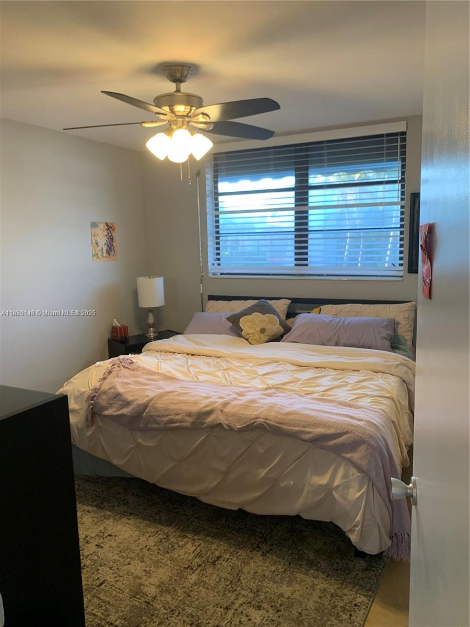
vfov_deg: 67.3
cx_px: 235
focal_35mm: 26
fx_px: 471
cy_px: 314
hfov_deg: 53.1
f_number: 1.8
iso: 100
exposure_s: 1/60
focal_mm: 4.25
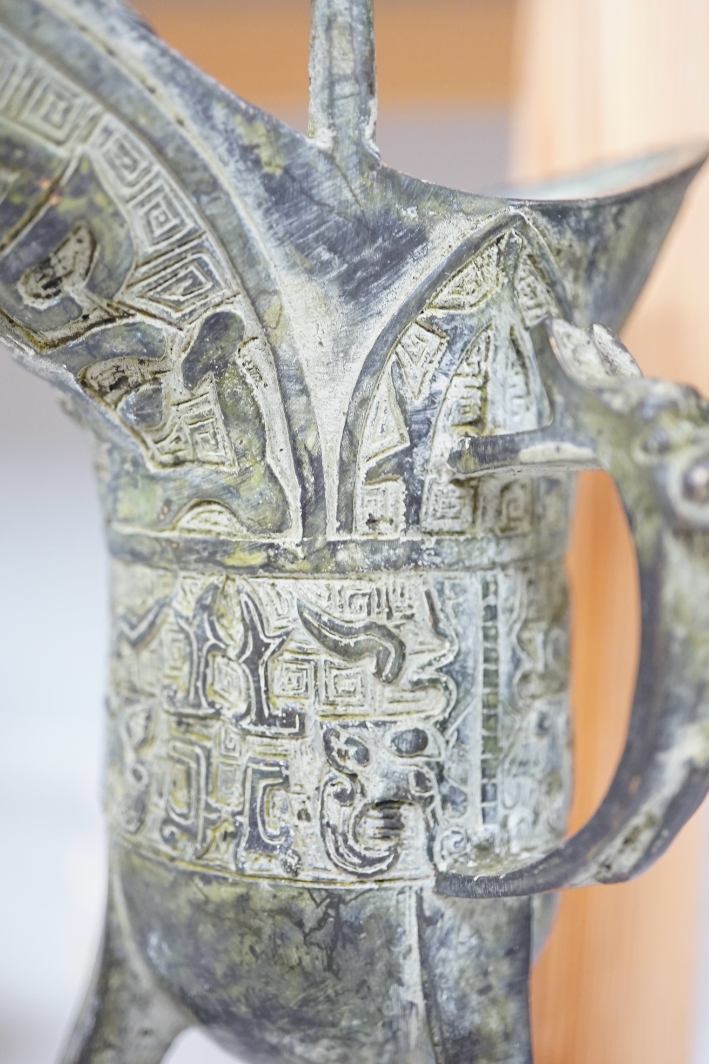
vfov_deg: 43.6
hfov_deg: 29.9
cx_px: 354
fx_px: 1329
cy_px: 532
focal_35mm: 45
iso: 1600
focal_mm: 30
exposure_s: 1/60
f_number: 3.5
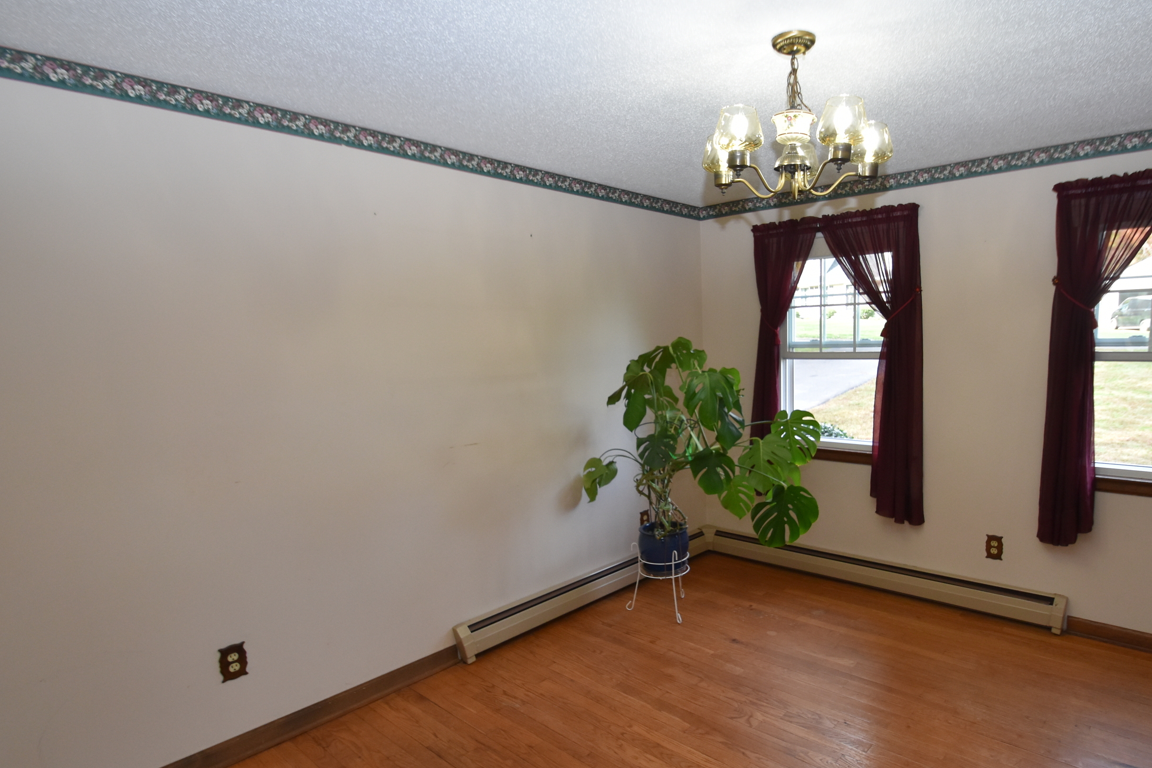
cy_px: 404
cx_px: 715
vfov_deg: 64.5
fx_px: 608
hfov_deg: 85.3
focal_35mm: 19
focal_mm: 10
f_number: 5.6
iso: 800
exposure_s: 1/125
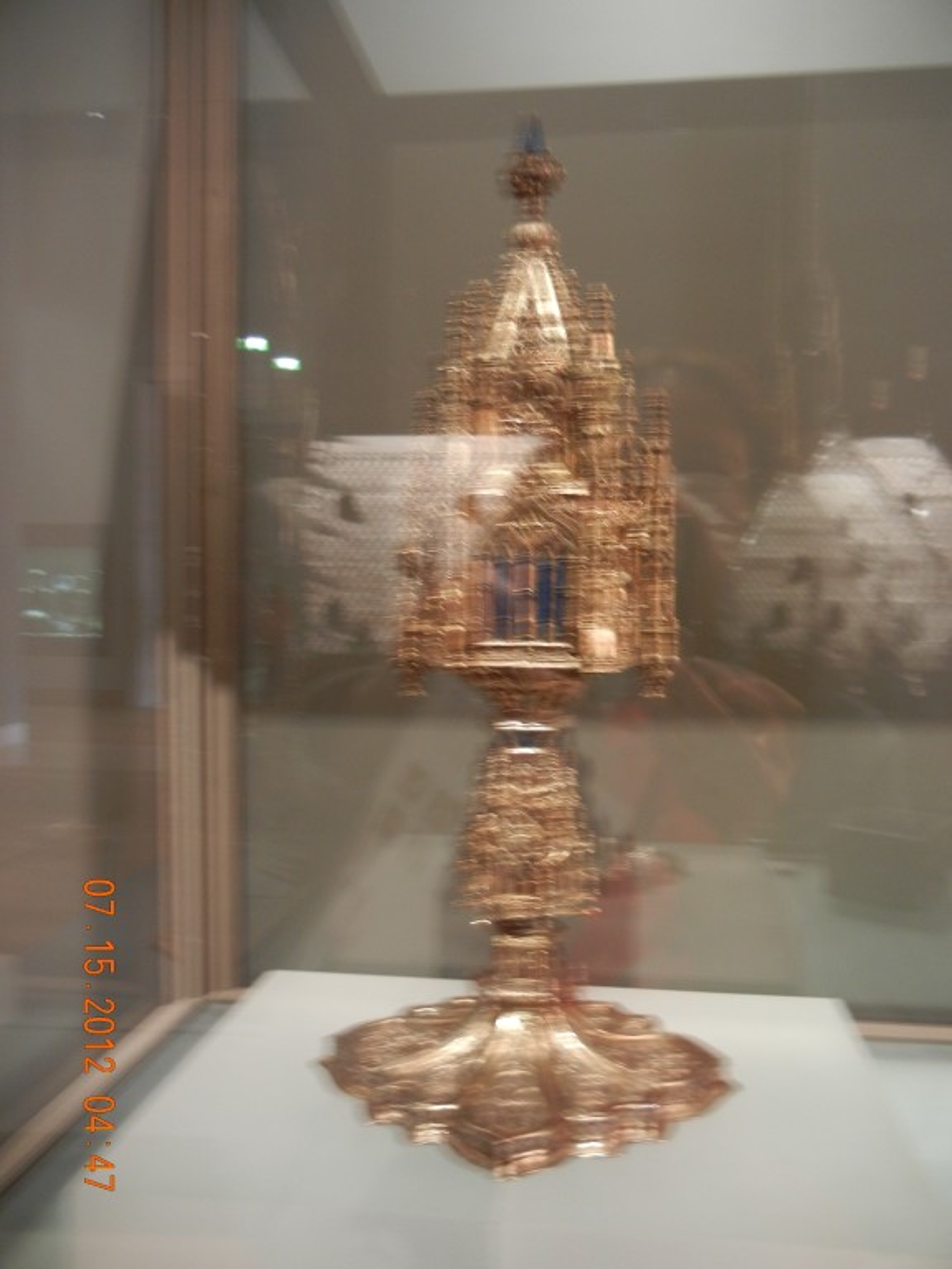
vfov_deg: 60.0
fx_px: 1100
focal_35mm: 30
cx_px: 476
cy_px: 634
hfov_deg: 46.8
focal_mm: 5.4
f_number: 3.5
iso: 207
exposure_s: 1
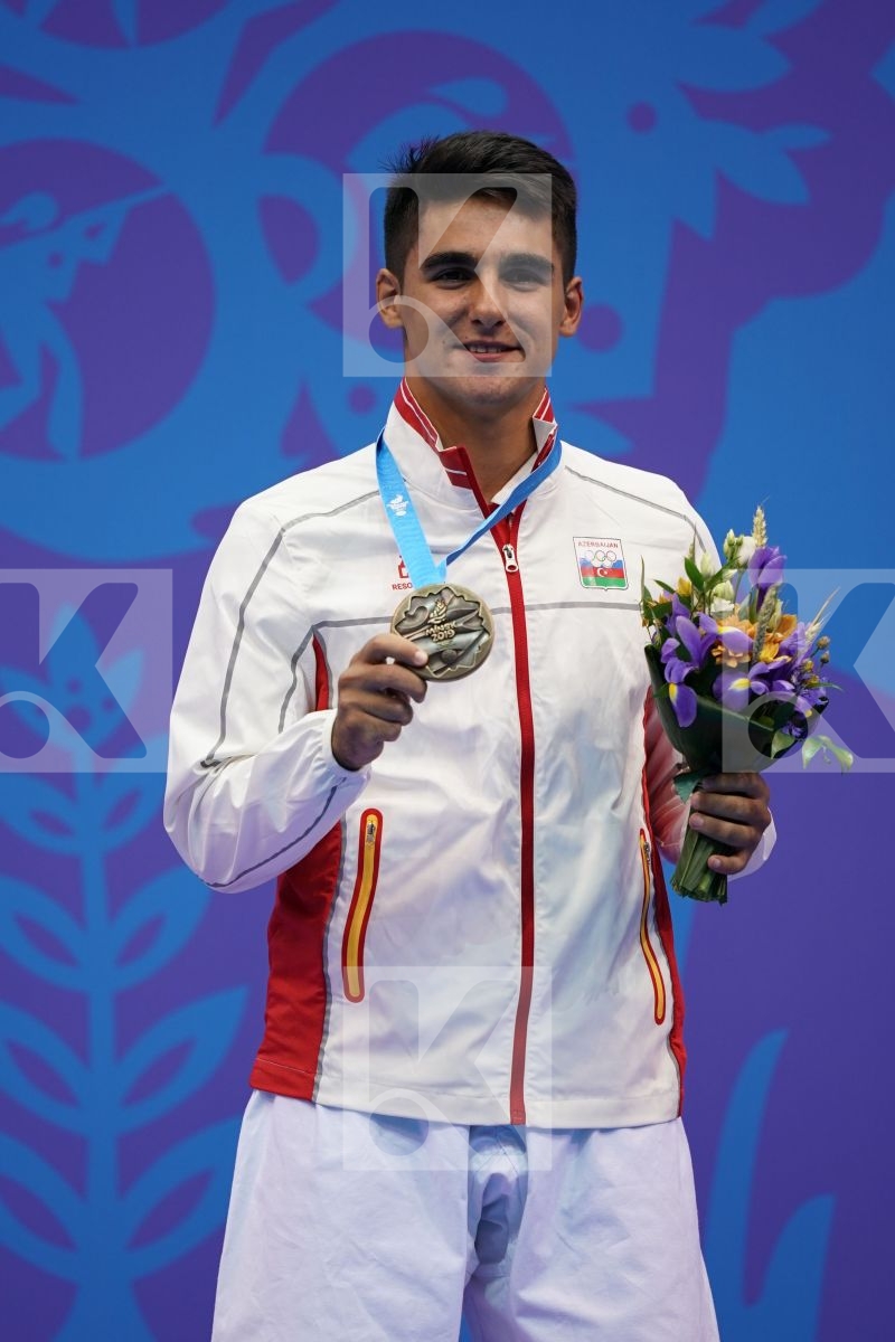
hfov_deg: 2.3
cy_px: 671
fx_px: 22373
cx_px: 448
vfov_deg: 3.4
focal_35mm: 600
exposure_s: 1/500
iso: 500
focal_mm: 400
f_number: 2.8
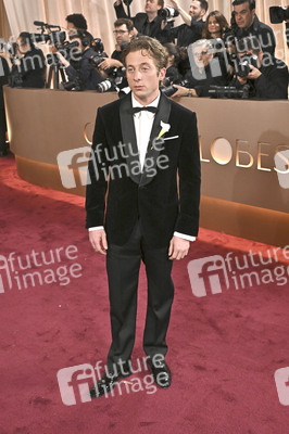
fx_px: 507
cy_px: 217
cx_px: 144
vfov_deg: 46.4
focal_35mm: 42
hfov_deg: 31.8
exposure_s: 1/320
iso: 2500
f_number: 5.6
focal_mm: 42
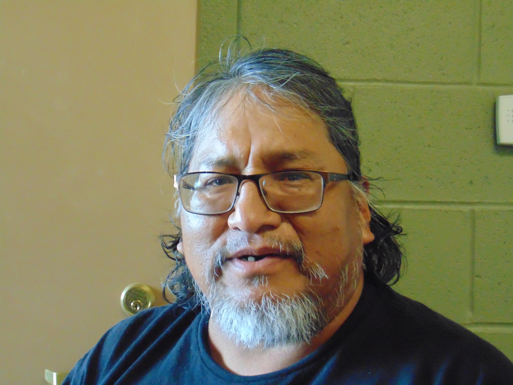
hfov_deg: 27.4
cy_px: 192
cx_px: 256
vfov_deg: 20.7
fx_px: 1052
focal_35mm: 71
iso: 800
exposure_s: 1/40
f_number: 3.7
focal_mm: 12.8
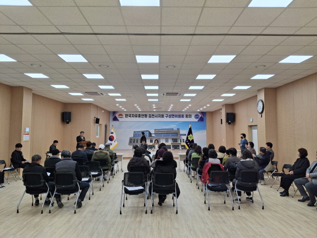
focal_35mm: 25
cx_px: 158
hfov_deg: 69.4
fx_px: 229
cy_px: 119
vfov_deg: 54.9
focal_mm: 4.69
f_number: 1.8
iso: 32
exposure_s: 1/120
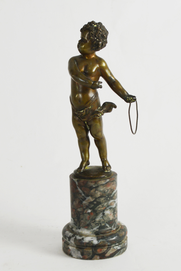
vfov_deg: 41.1
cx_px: 90
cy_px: 136
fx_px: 362
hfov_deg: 28.1
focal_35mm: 48
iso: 200
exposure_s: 1/125
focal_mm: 32
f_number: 5.6
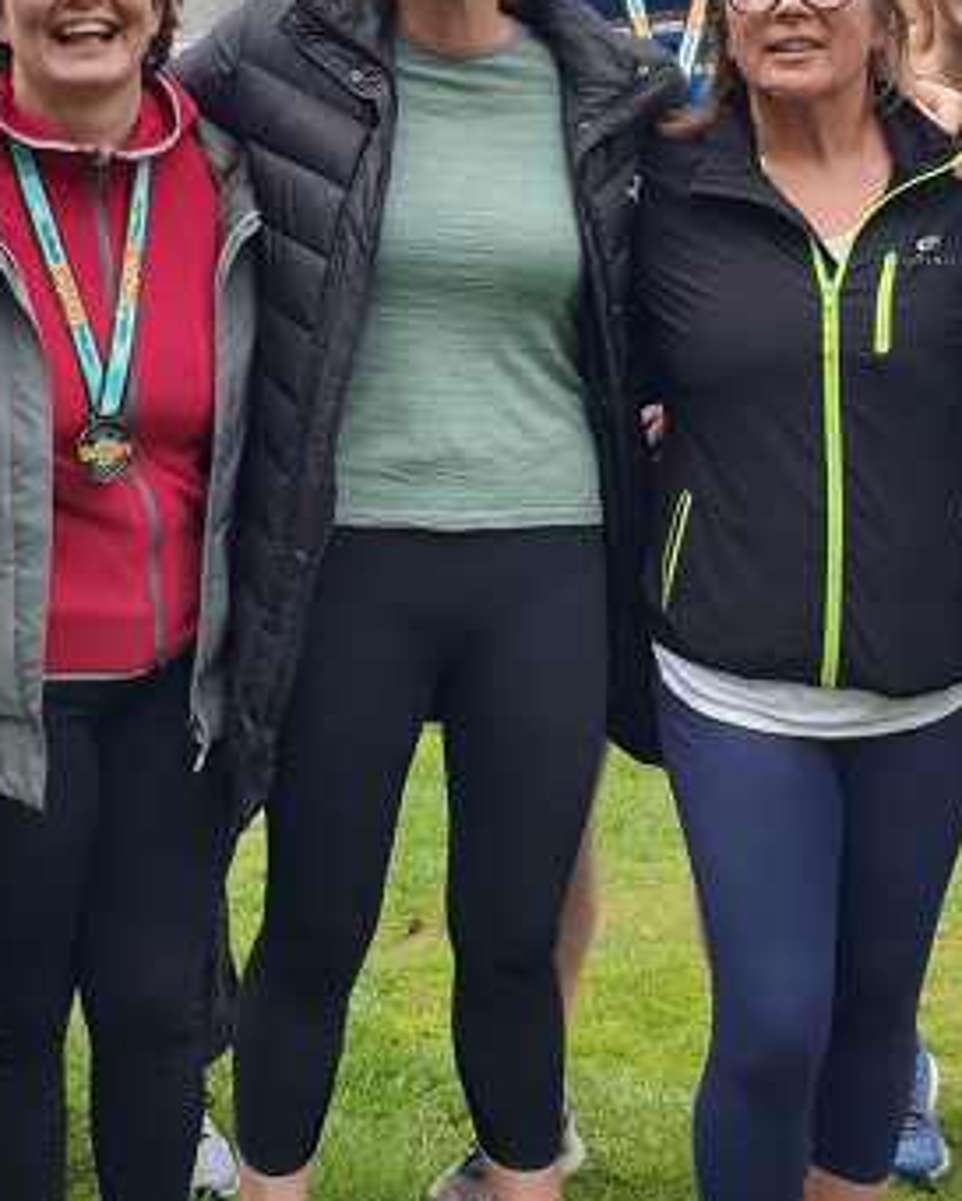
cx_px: 529
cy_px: 382
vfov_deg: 28.1
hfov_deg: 22.8
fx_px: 2383
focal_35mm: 67
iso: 50
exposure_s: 1/626
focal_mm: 4.3
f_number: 2.4
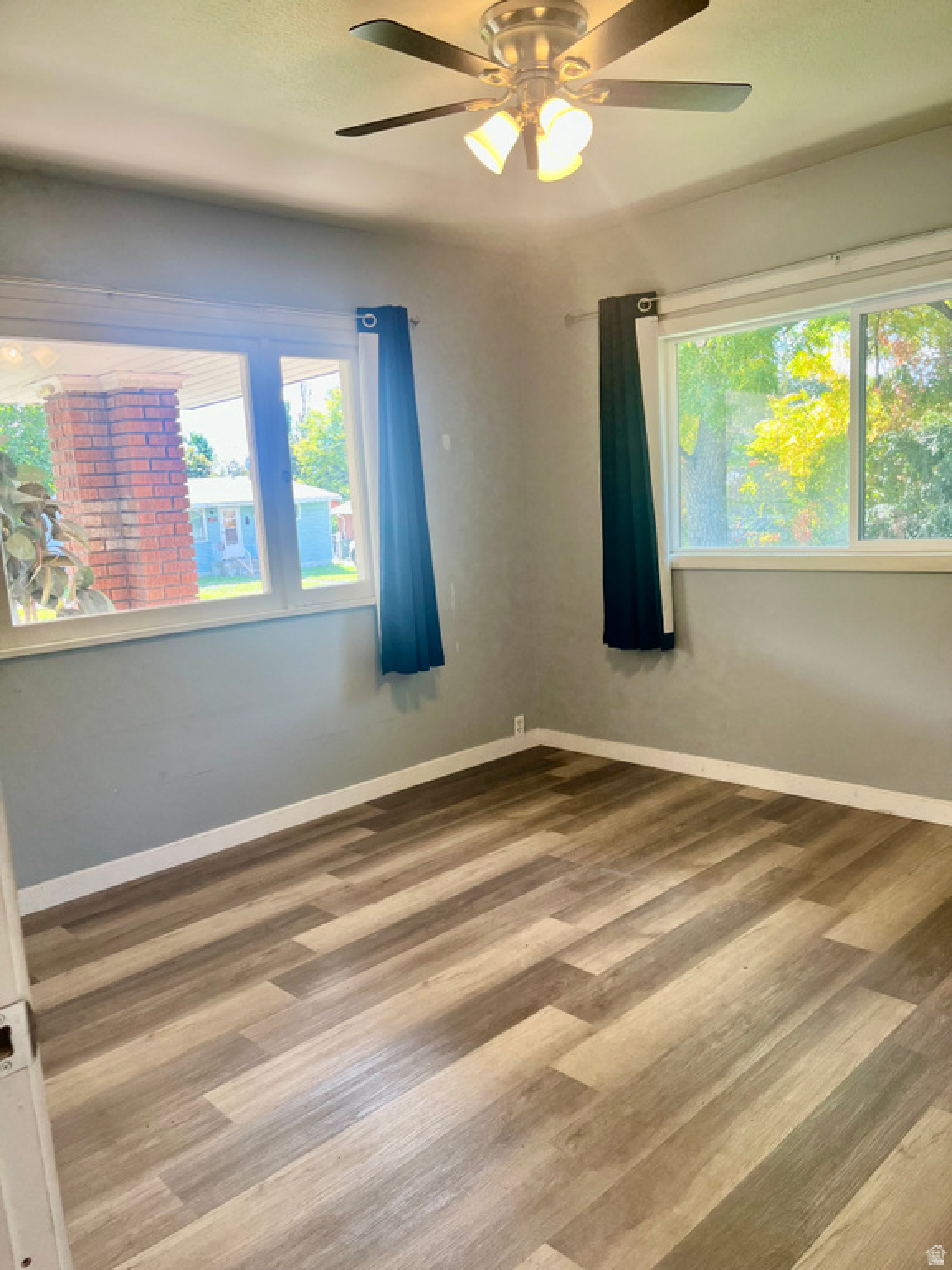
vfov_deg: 67.3
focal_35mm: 26
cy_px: 635
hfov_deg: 53.1
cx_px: 476
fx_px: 953
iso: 64
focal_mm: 5.1
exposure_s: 1/120
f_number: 1.6
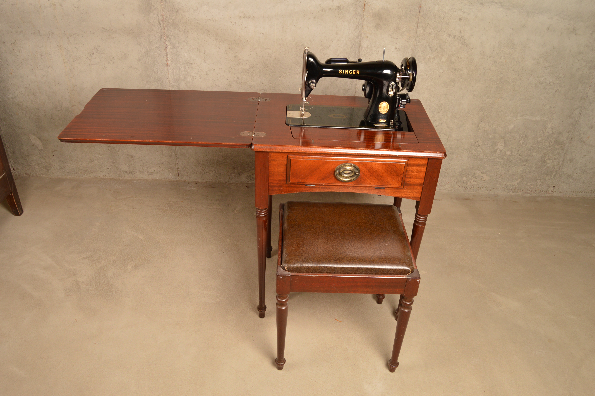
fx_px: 495
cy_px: 198
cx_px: 298
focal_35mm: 30
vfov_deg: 43.5
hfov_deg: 62.0
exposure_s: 1/160
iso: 200
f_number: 7.1
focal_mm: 20
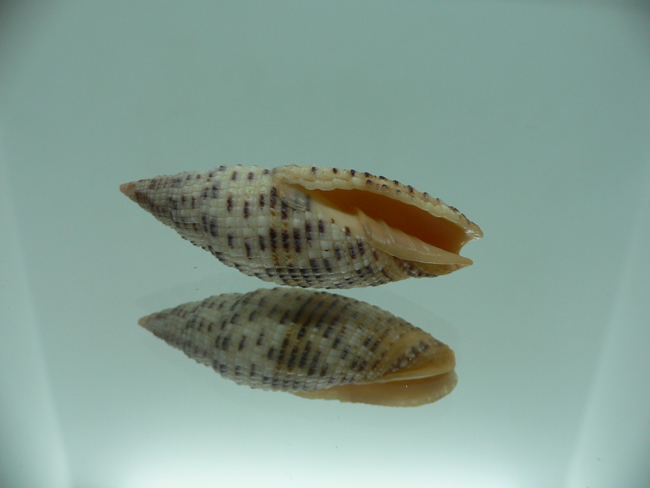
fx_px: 657
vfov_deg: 40.7
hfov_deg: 52.6
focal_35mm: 35
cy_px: 244
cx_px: 325
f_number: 2.8
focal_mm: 4.6
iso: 80
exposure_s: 1/80
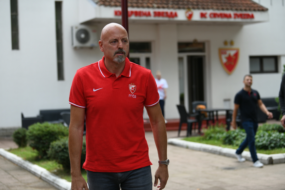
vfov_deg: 19.5
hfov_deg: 28.8
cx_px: 142
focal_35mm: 70
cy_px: 95
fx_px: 554
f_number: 3.2
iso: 320
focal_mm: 70
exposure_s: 1/1600
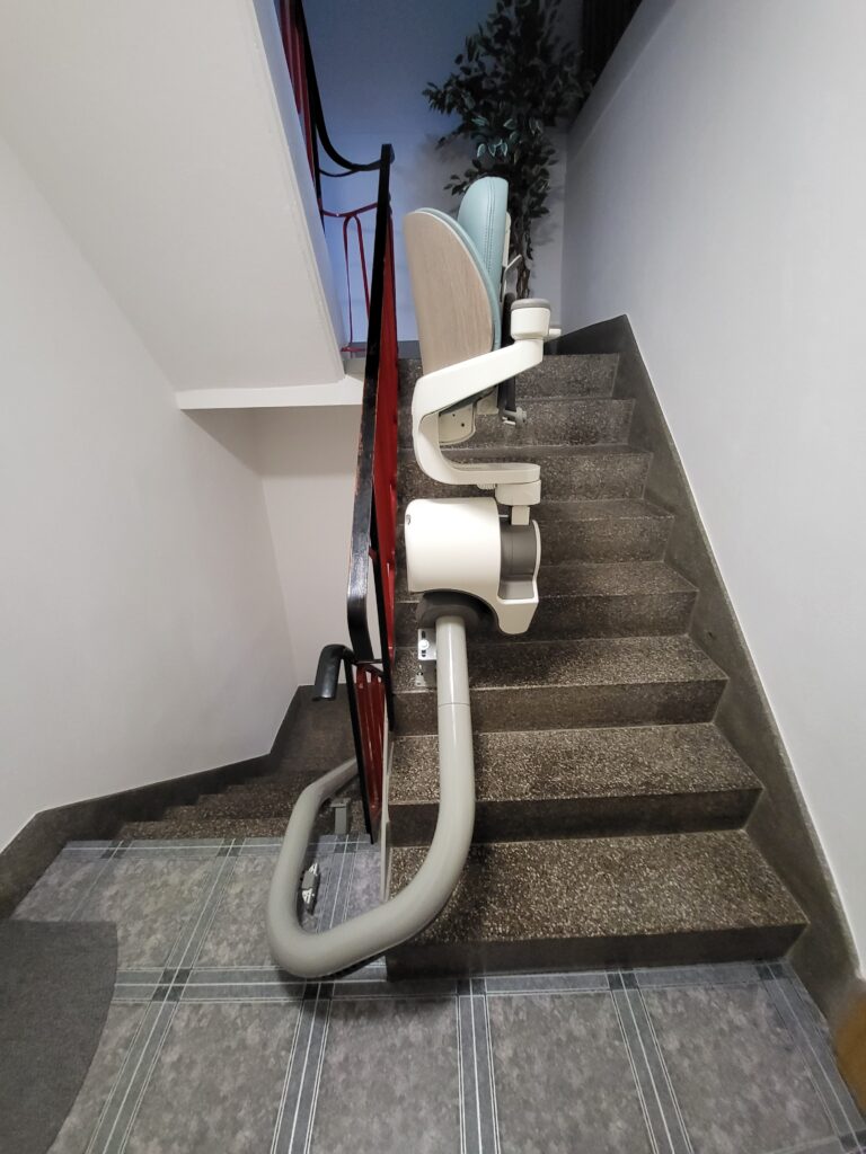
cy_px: 577
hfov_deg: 89.9
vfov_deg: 106.2
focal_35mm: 13
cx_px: 433
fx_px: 434
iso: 640
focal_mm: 1.74
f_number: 2.2
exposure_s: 1/25
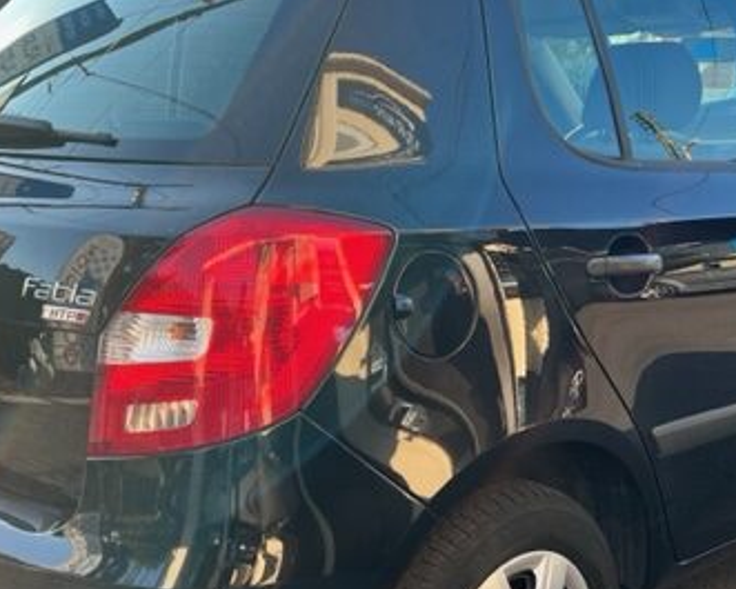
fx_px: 1068
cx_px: 442
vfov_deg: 30.8
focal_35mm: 49
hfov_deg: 37.9
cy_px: 353
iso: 50
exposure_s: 1/666
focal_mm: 5.7
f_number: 1.5
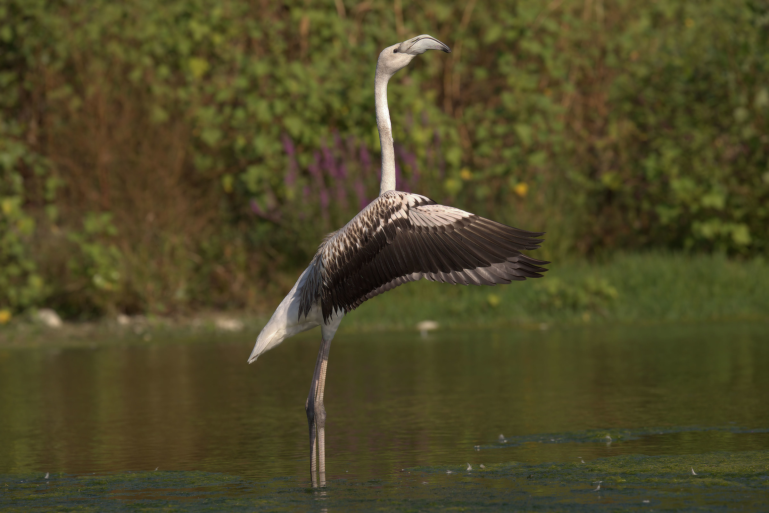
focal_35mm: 320
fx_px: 6838
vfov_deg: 4.3
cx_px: 384
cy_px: 256
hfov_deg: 6.4
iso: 400
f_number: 8
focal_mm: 320
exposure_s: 1/1600
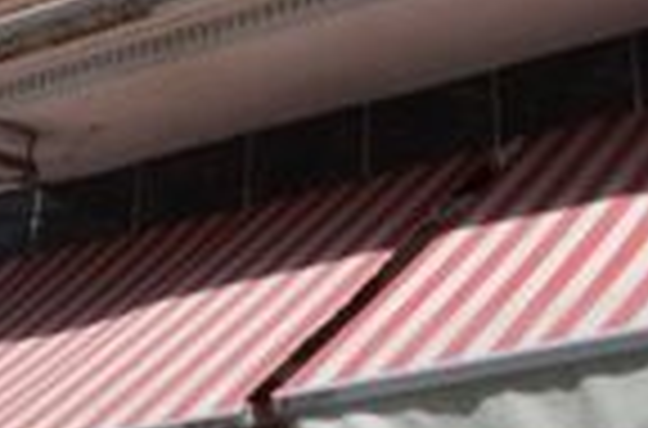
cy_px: -592
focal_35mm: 80
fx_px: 1435
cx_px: 378
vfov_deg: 13.0
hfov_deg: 25.4
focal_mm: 10
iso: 100
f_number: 8
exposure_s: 1/250
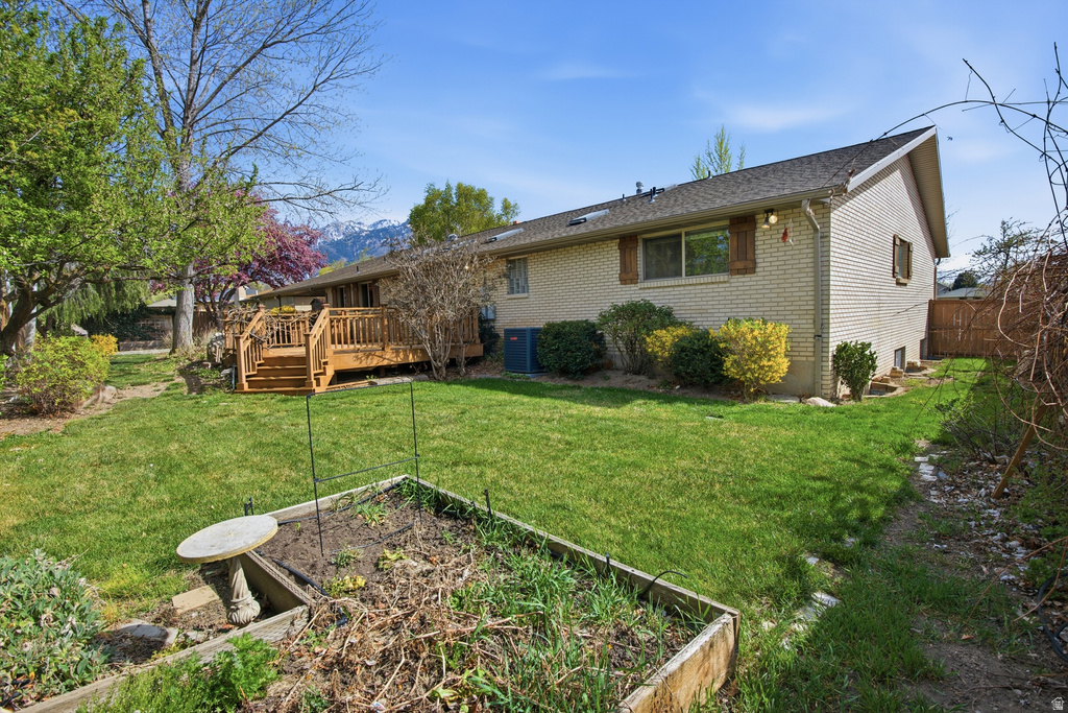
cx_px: 534
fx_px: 475
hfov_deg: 96.7
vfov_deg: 73.8
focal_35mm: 16
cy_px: 356
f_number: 9
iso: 250
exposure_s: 1/2000
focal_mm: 16
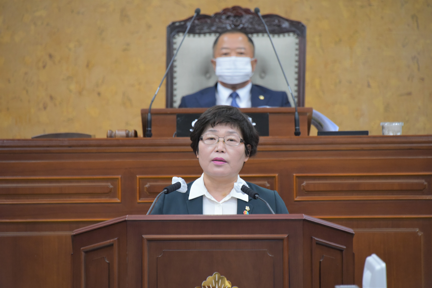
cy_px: 144
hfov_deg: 6.9
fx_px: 3600
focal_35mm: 300
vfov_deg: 4.6
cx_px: 216
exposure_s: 1/125
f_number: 5.6
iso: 3200
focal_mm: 300
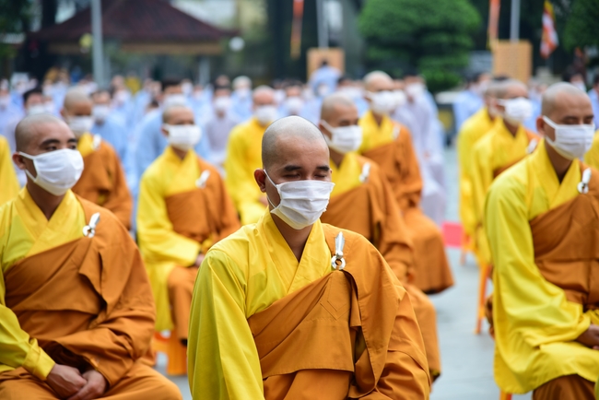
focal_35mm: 120
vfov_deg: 11.4
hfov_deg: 17.1
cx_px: 300
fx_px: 1997
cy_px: 200
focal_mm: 120
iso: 160
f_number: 4
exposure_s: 1/60
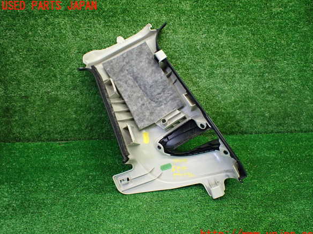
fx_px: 280
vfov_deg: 45.4
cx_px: 161
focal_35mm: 31
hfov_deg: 58.4
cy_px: 120
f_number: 2.3
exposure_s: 1/125
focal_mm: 5.4
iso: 500
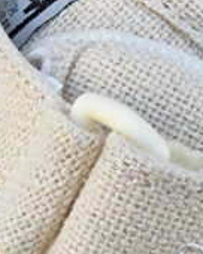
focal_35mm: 160
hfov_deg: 9.5
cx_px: -39
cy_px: 328
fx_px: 1202
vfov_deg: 11.7
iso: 25
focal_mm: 3.3
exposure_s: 1/302
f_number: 2.4
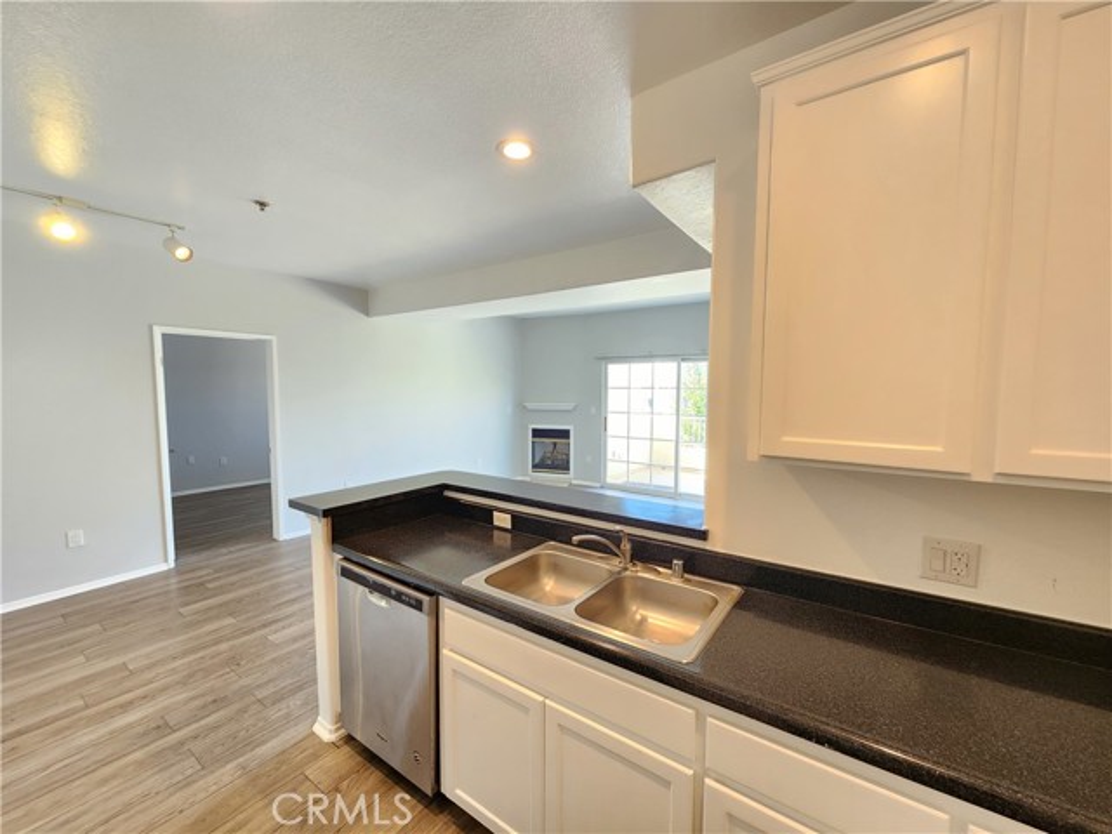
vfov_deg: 89.9
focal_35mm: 13
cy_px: 417
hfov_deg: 106.2
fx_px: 418
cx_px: 556
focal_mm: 2.2
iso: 320
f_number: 2.2
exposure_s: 1/40
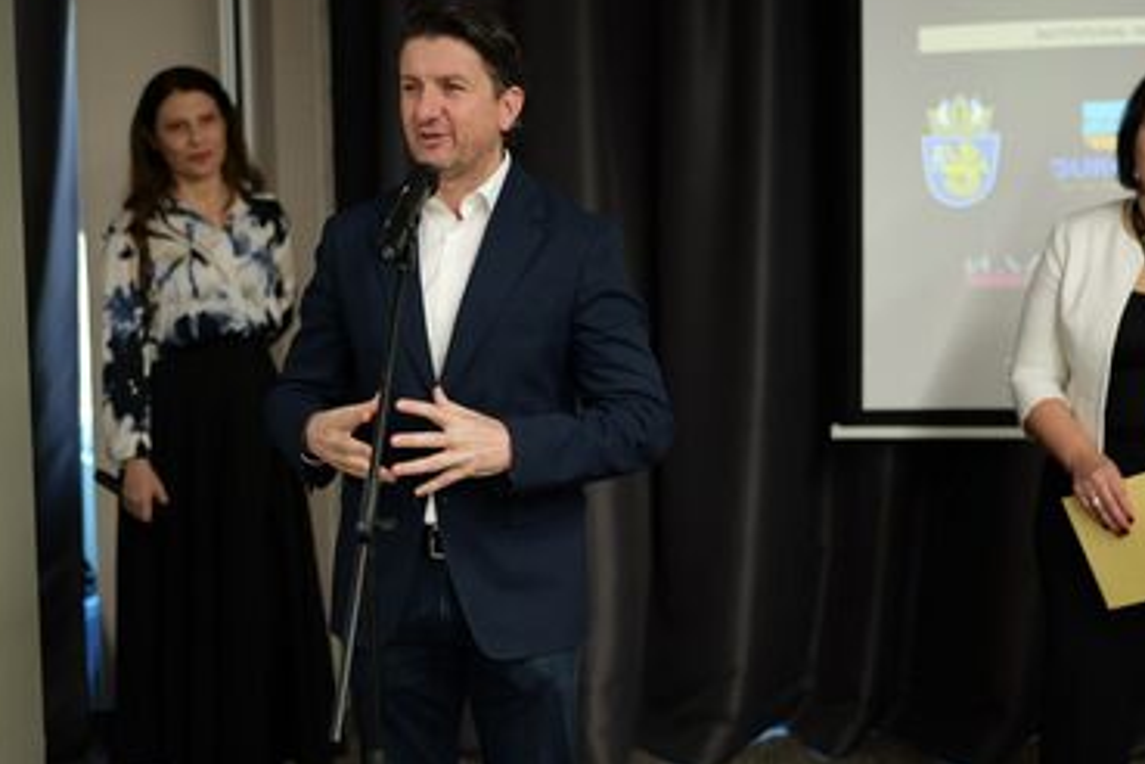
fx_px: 1940
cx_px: 528
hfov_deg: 32.9
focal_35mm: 61
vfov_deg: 22.2
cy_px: 317
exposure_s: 1/160
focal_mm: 50
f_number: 1.8
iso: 1600
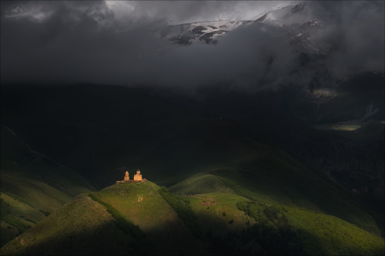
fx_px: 1818
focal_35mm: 170
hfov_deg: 12.1
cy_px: 128
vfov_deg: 8.1
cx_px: 192
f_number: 8
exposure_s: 1/1500
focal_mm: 170
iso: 200
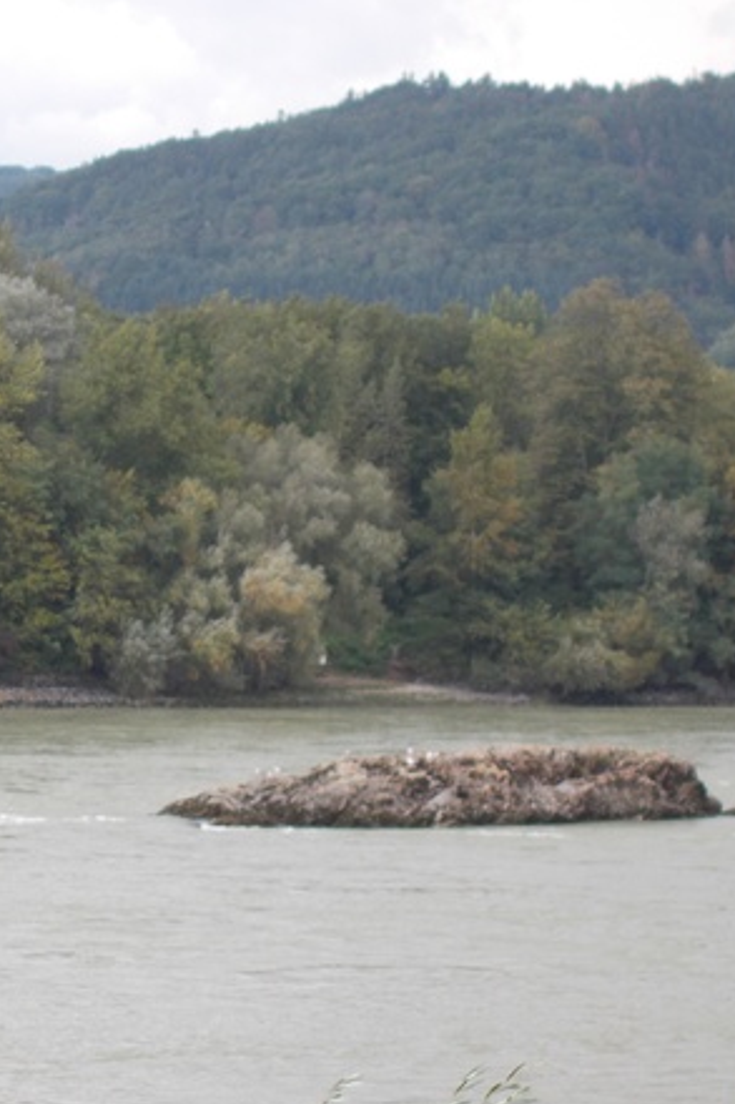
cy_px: 703
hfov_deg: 8.5
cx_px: 186
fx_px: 4934
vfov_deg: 12.8
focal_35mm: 161
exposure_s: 1/80
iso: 80
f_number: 6.3
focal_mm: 15.4
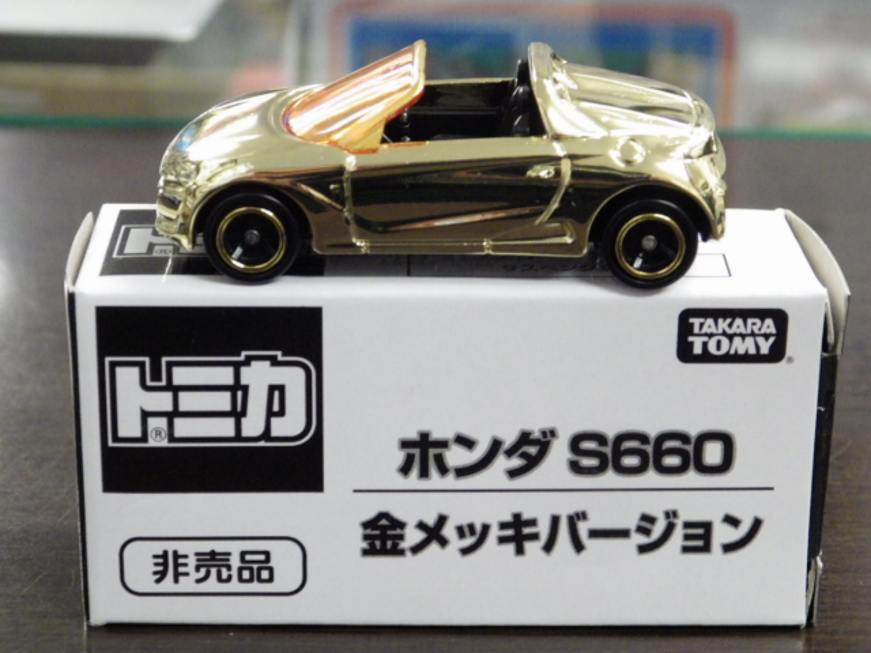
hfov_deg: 19.1
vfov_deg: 14.4
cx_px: 436
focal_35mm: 103
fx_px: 2592
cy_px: 326
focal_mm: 18.4
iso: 1000
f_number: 4.6
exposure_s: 1/30
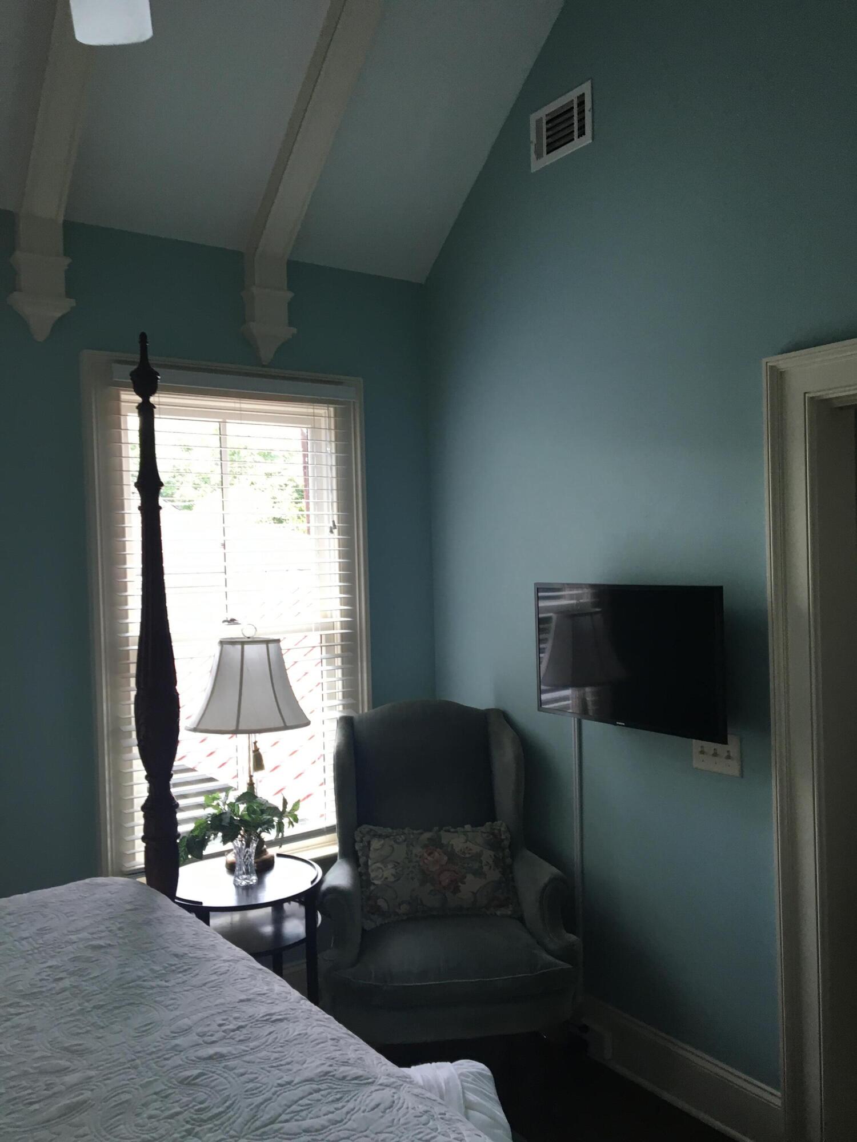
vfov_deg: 61.7
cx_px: 428
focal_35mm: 29
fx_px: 957
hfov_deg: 48.2
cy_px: 571
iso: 25
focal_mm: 4.15
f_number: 2.2
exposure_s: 1/30
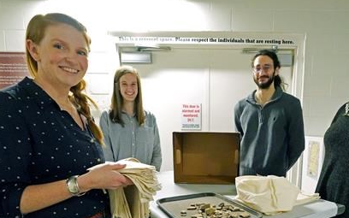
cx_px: 219
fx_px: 247
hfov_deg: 69.3
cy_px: 165
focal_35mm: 26
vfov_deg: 45.8
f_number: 6.3
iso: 12800
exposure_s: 1/200
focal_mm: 16
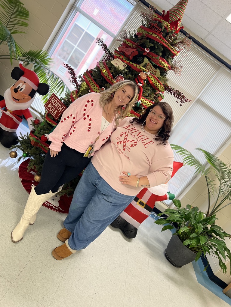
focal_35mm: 26
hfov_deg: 53.1
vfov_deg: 67.3
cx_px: 116
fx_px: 231
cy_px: 154
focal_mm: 5.7
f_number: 1.5
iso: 125
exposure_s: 1/60
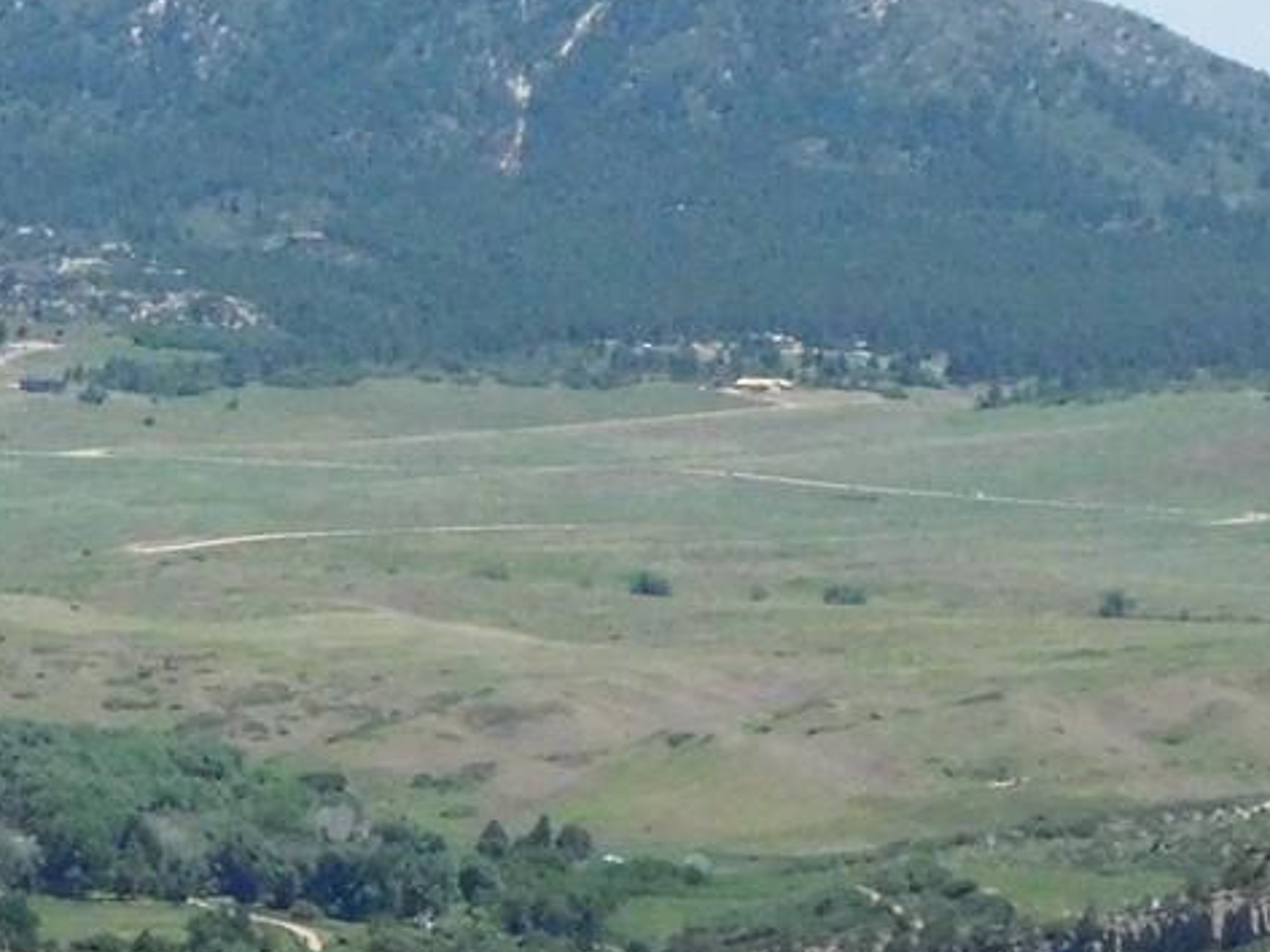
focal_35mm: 271
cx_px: 328
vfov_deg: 5.5
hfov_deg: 7.3
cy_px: 541
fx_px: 9943
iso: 800
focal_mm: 14.2
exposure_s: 1/1250
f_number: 8.8
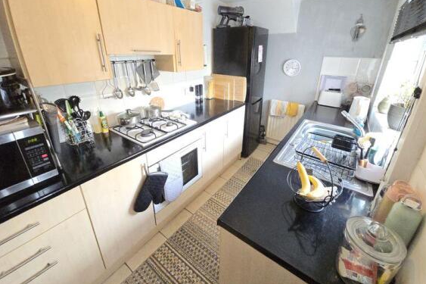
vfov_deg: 80.6
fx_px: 166
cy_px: 120
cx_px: 220
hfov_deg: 104.2
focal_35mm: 14
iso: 640
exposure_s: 1/50
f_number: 2.2
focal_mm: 2.2
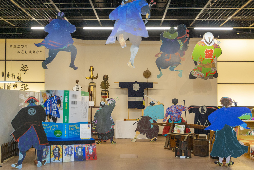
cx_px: 127
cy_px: 85
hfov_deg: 53.1
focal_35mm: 36
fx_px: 254
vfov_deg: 36.9
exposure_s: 1/60
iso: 400
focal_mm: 24
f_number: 4
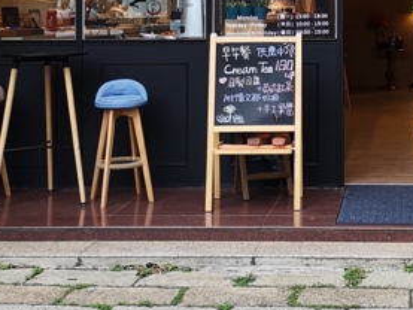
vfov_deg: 18.4
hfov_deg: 24.4
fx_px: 931
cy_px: -9
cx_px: 359
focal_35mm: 78
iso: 200
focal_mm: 3.95
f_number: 1.8
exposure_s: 1/100
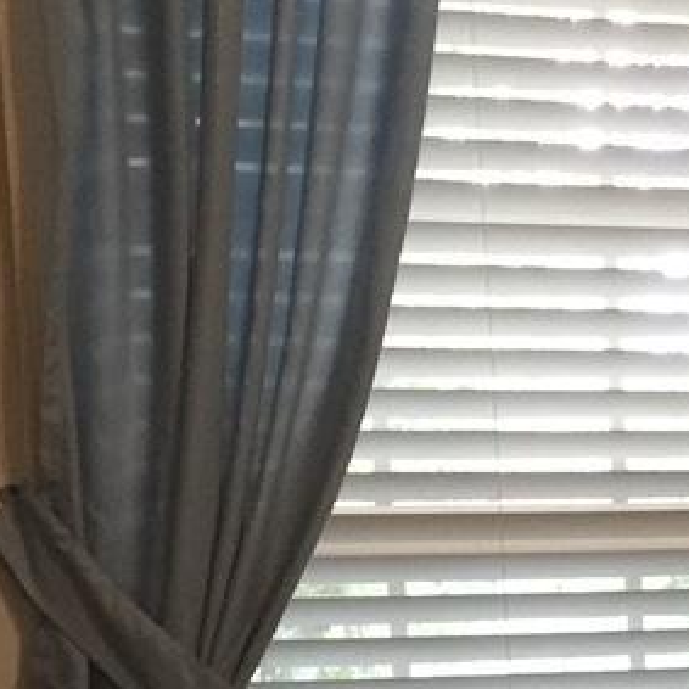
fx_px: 3333
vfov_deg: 11.5
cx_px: 1193
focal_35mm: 148
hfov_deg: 11.1
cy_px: 901
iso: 100
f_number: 2.2
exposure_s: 1/15
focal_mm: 4.15
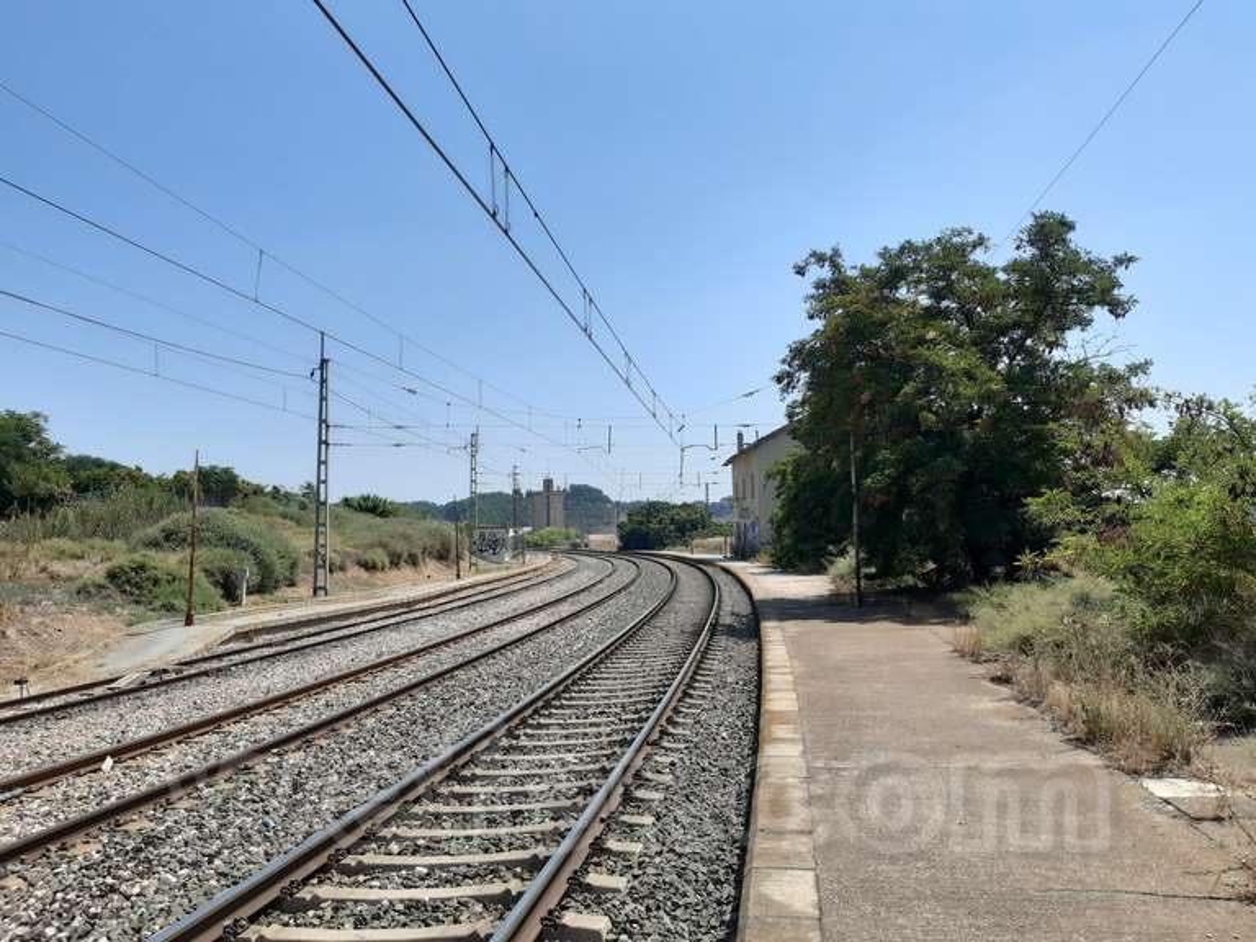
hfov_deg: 67.3
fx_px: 943
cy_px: 471
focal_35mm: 26
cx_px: 628
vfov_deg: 53.1
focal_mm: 3.92
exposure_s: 1/2899
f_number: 1.7
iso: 40
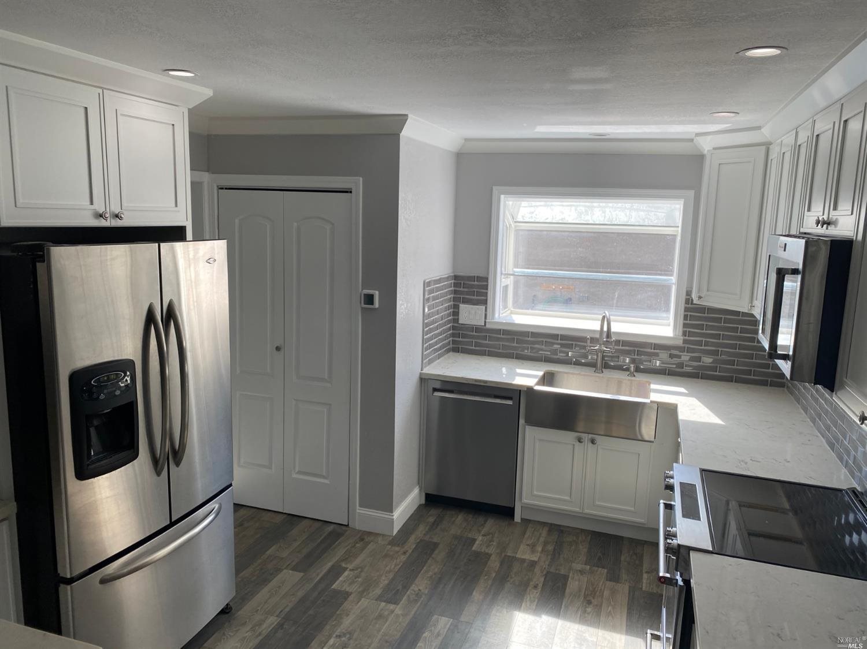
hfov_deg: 67.3
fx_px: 651
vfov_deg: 53.0
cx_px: 434
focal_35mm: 26
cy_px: 324
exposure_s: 1/315
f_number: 1.8
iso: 32
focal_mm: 4.25
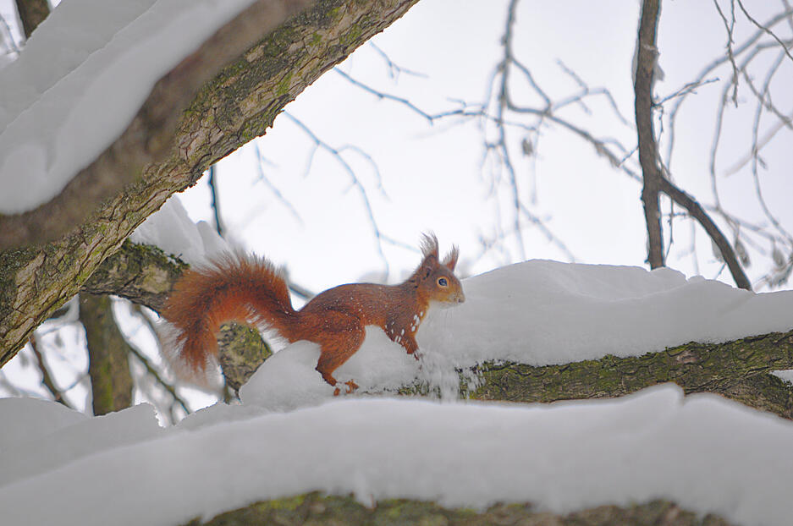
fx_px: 6599
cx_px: 396
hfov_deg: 6.9
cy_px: 263
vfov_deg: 4.6
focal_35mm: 300
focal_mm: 200
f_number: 5.6
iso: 400
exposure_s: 1/160
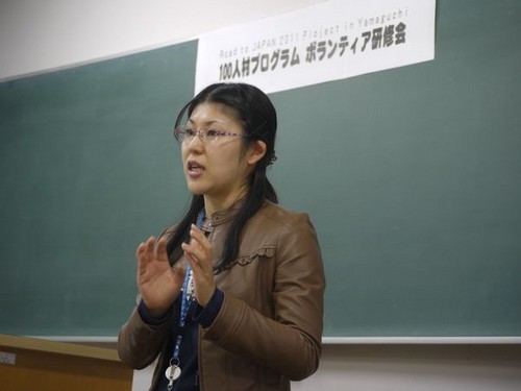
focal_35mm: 90
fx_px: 1355
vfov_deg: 16.4
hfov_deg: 21.8
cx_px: 260
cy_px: 196
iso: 400
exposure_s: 1/30
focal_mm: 45
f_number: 4
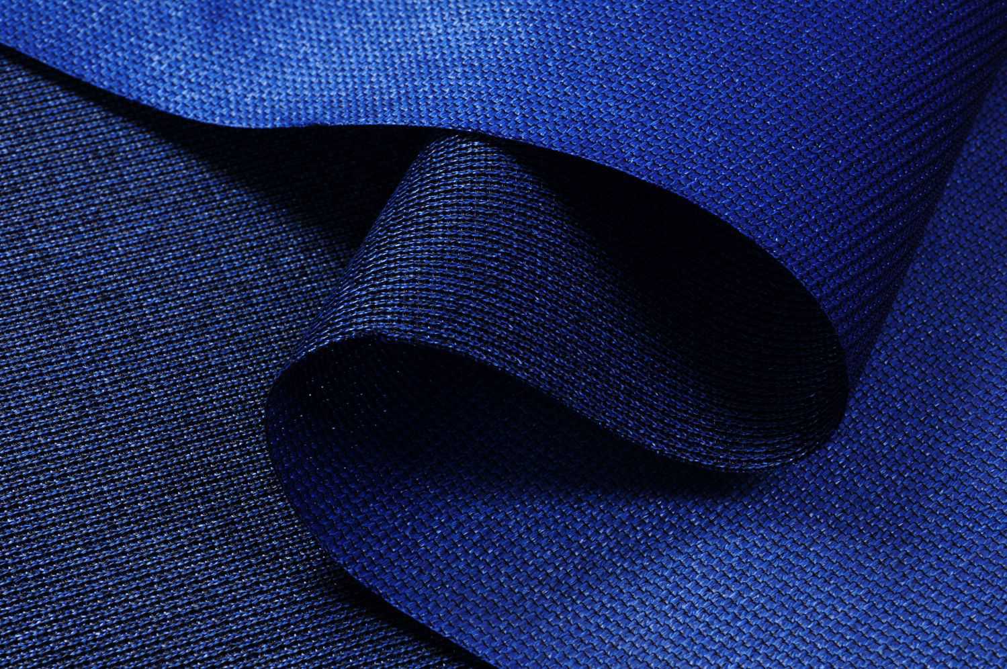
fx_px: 4401
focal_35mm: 158
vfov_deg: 8.7
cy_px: 334
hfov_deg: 13.1
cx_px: 504
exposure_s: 1/30
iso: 200
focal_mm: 105
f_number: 14
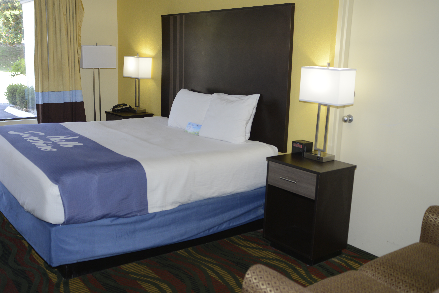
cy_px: 138
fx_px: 476
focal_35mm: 39
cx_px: 191
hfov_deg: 49.4
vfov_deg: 34.2
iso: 400
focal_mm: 34
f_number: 4
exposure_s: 1/160
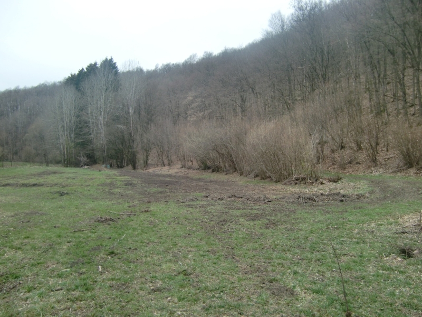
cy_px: 158
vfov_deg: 49.7
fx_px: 341
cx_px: 211
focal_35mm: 28
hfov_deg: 63.4
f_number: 2.6
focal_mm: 4.9
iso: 64
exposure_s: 1/200
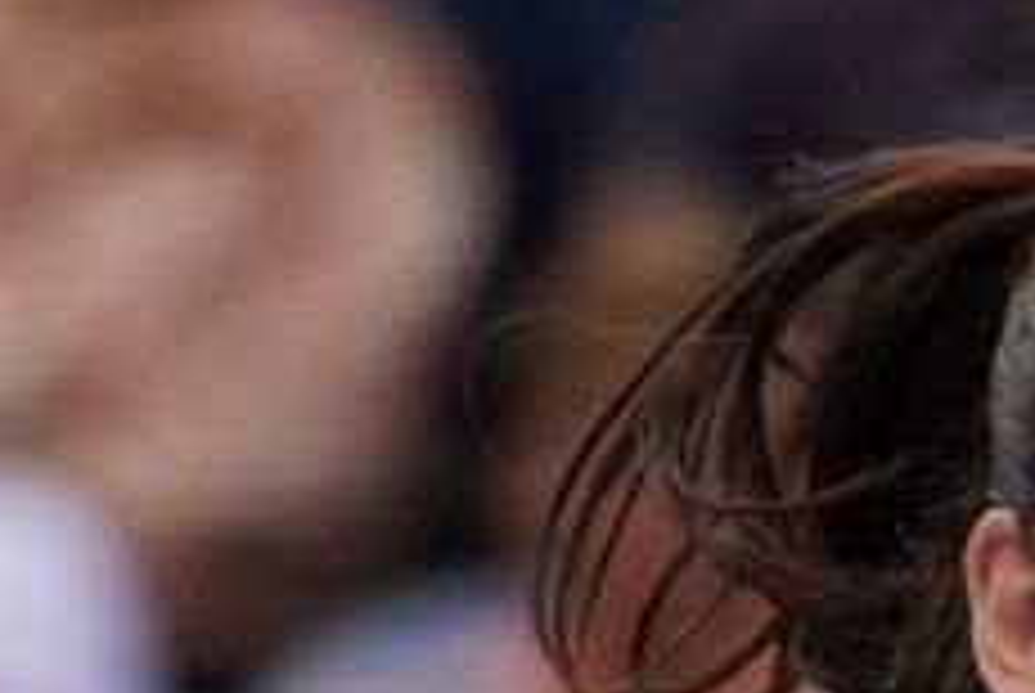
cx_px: 1778
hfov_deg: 1.0
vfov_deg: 0.7
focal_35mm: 2094
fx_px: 60278
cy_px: 2074
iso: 1250
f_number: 2.8
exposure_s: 1/1000
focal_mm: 179
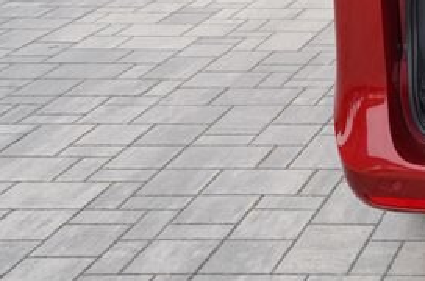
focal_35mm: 98
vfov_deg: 12.8
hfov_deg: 17.6
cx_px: 722
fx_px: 1154
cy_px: -197
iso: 100
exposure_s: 1/100
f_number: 5
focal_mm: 26
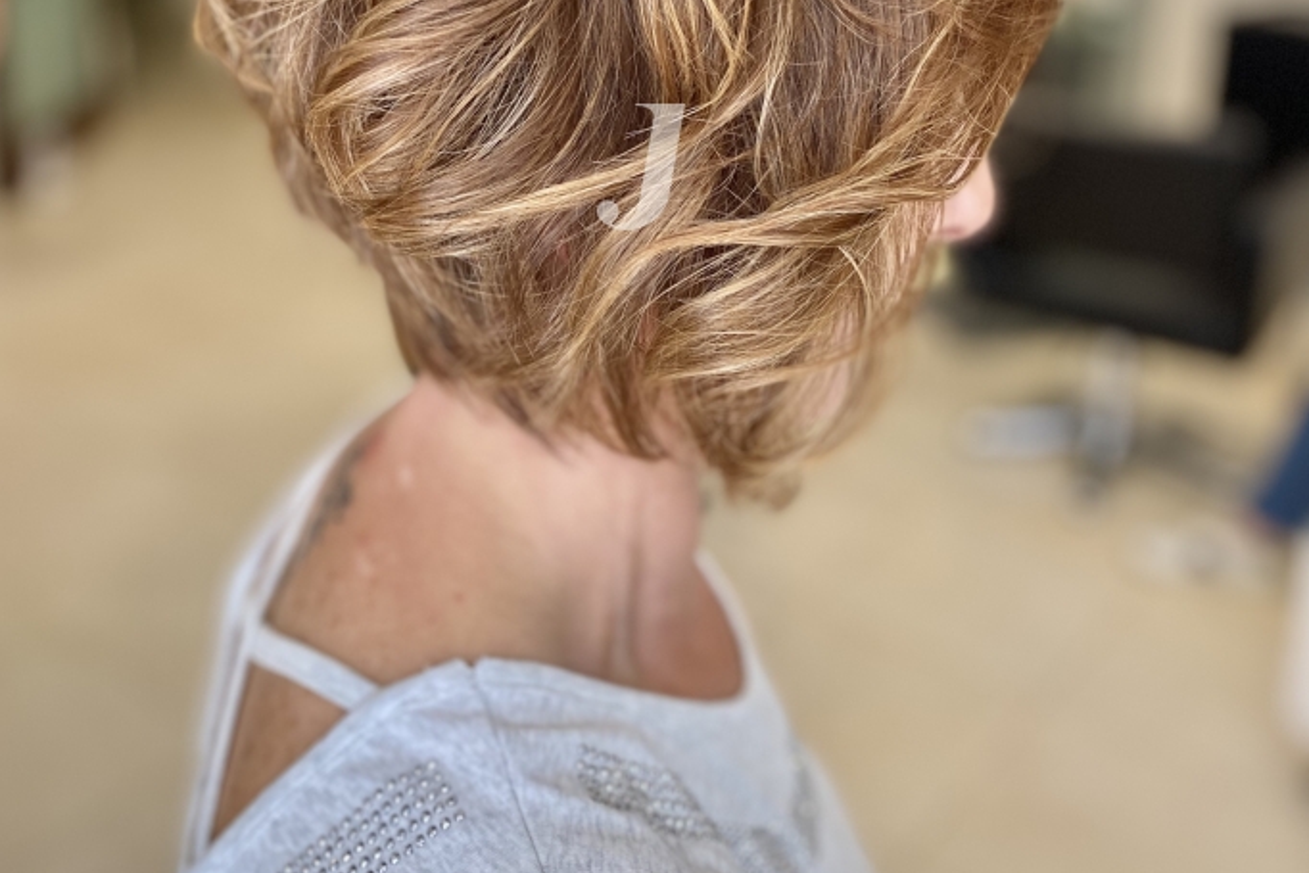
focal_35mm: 37
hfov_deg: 51.9
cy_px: 166
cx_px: 641
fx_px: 1346
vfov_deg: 34.8
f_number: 1.8
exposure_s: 1/121
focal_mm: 4.25
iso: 100
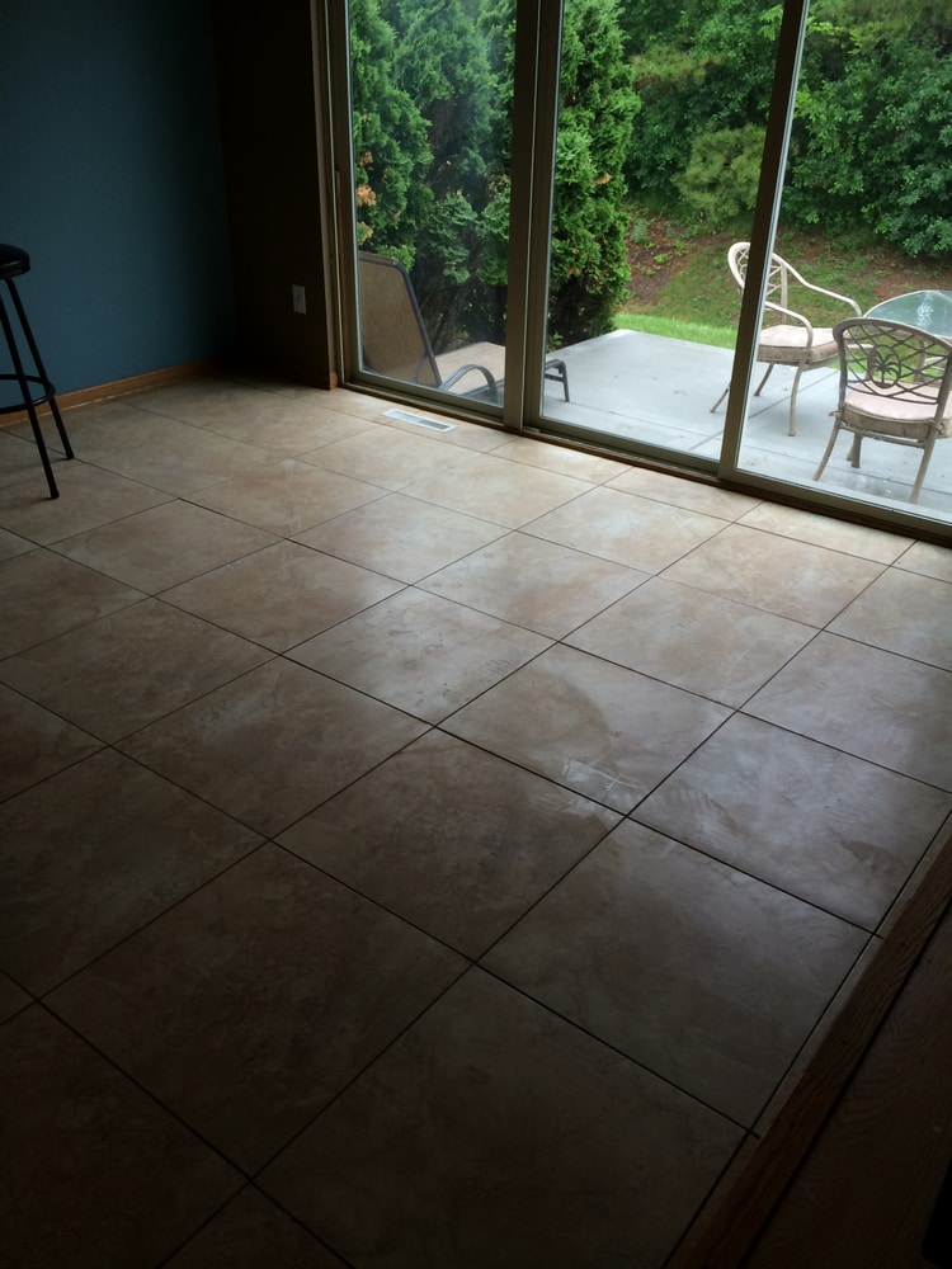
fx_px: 1100
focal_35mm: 30
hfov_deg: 46.8
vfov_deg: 60.0
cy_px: 634
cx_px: 476
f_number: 2.2
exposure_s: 1/40
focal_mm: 4.12
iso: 40
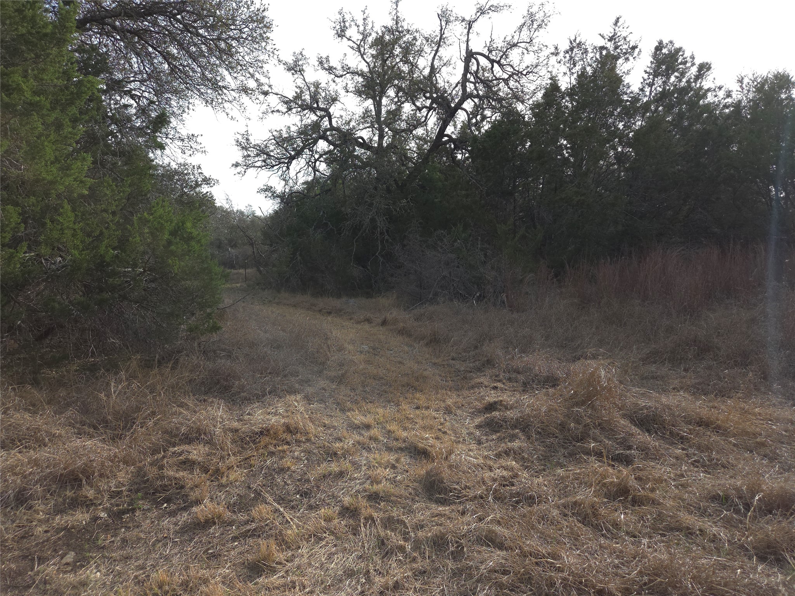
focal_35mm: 23
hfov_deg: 73.9
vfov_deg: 58.9
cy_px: 298
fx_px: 528
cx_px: 398
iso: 50
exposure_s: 1/904
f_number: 1.8
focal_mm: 5.4
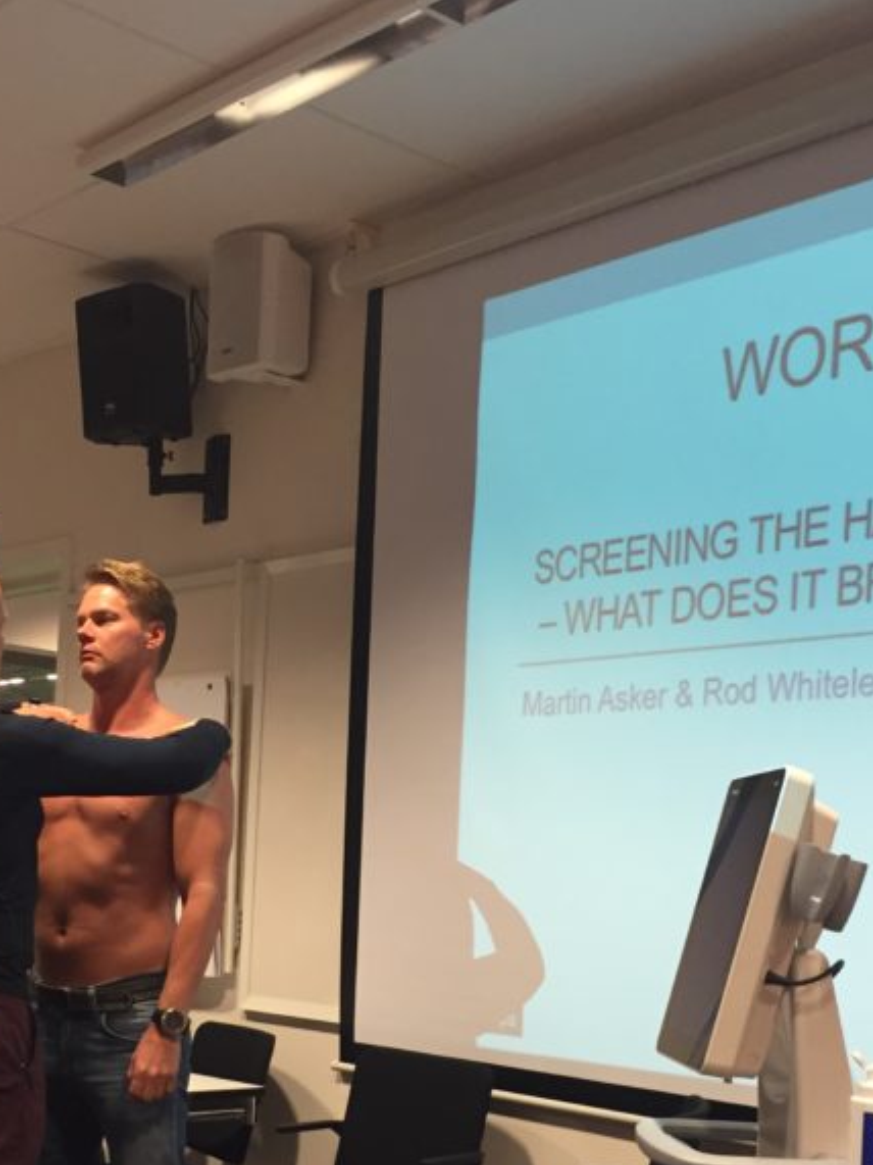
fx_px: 1749
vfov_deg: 35.6
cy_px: 943
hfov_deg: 28.0
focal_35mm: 52
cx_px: 394
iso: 125
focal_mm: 4.15
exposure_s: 1/33
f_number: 2.2
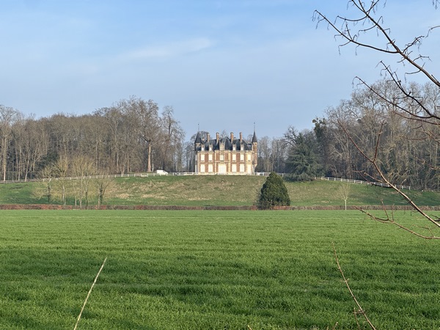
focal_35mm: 77
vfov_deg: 19.1
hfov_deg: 25.3
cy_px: 165
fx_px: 979
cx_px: 220
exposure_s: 1/415
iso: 32
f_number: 2.8
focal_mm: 9
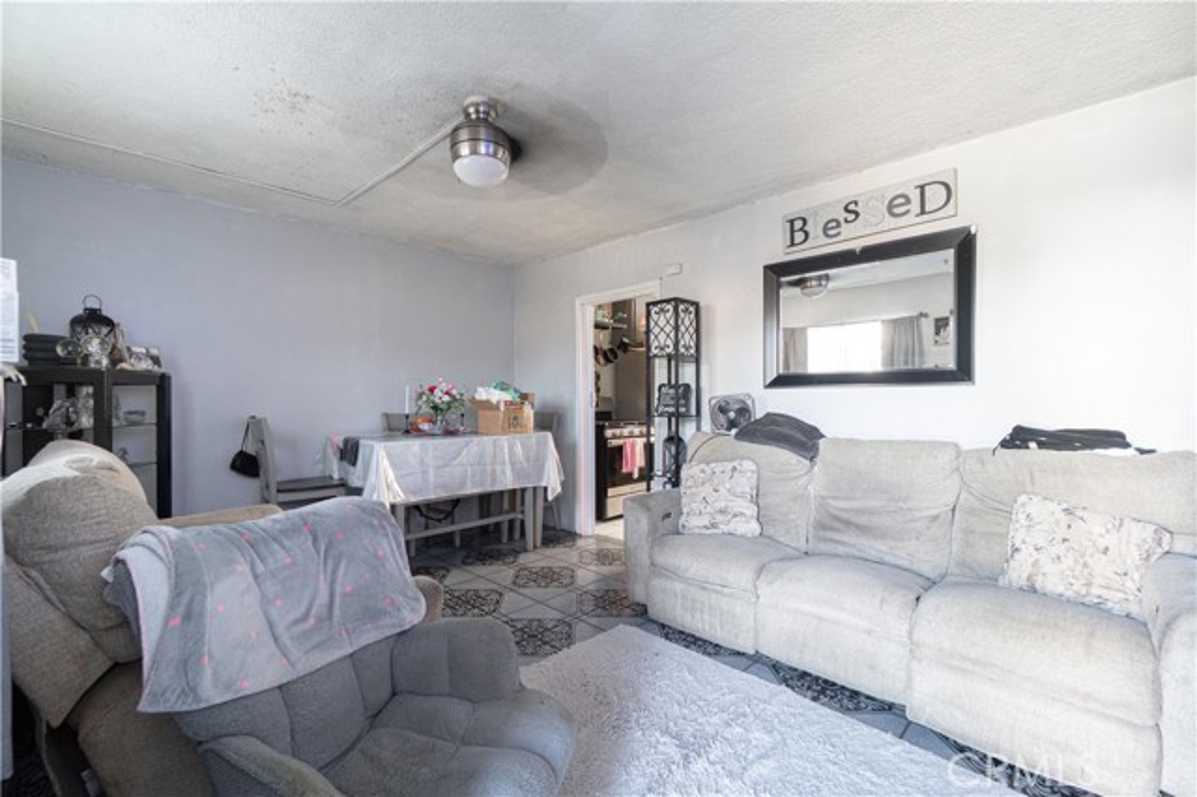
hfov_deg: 100.4
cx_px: 598
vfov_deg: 77.3
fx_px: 498
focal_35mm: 15
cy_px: 398
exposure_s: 1/3
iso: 320
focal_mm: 10
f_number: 7.1
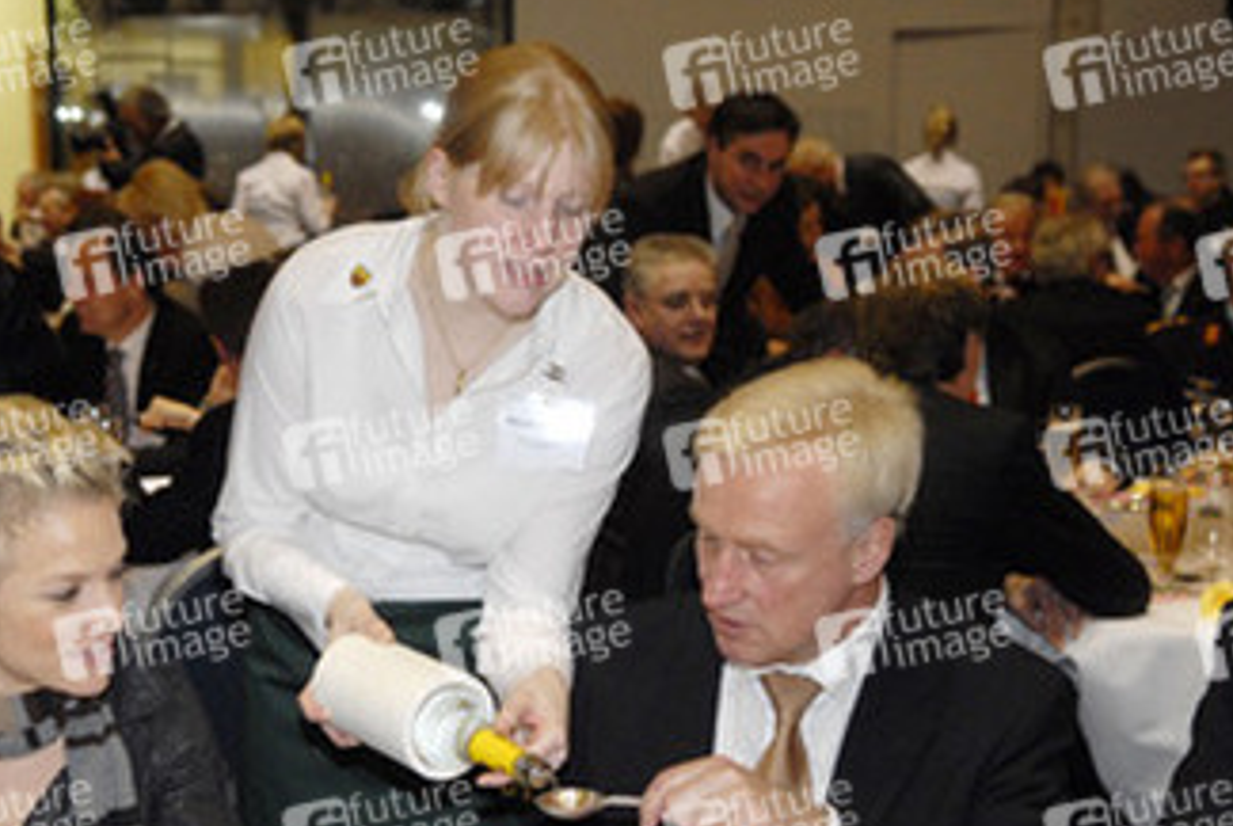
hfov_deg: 27.6
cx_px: 426
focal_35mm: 73
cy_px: 541
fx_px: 2493
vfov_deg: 18.8
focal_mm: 35
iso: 800
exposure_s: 1/80
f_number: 3.2
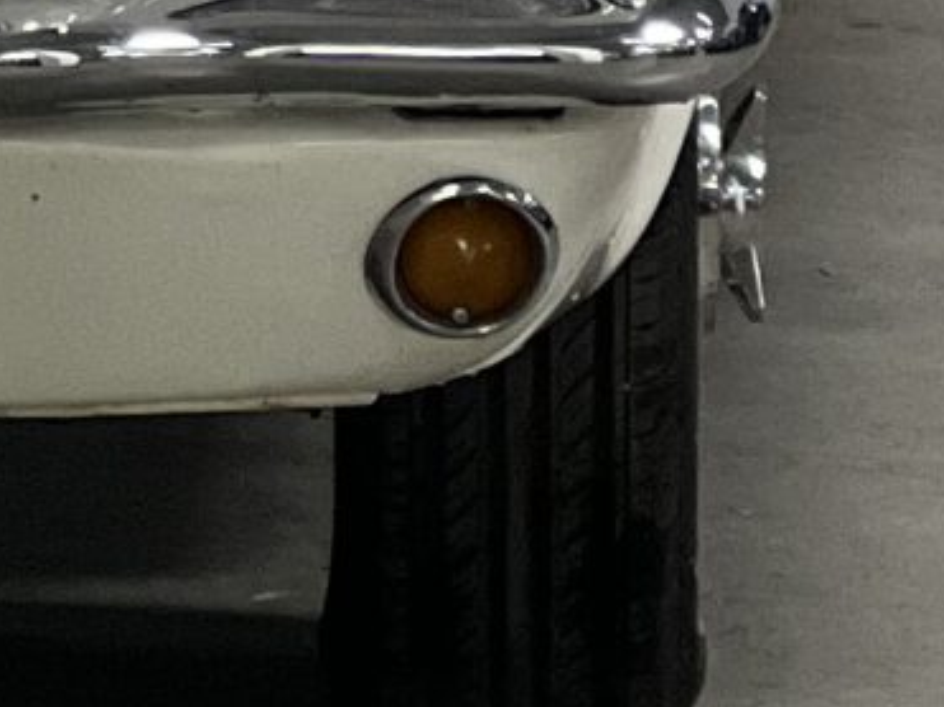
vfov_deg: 2.8
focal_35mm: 531
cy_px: -735
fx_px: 14476
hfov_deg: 3.7
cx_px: -626
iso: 250
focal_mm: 9
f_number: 2.8
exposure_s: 1/100
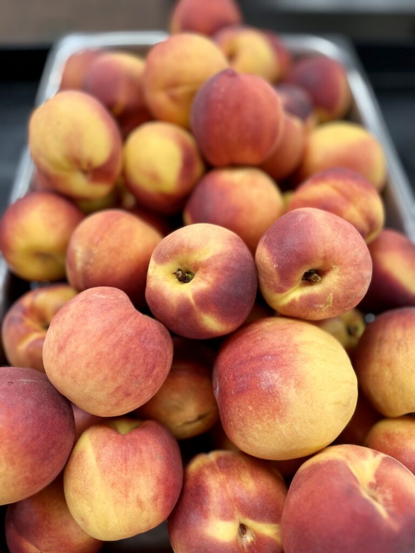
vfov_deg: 67.3
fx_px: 416
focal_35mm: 26
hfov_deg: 53.1
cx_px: 208
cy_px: 276
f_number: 1.6
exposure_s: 1/60
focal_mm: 5.1
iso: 100
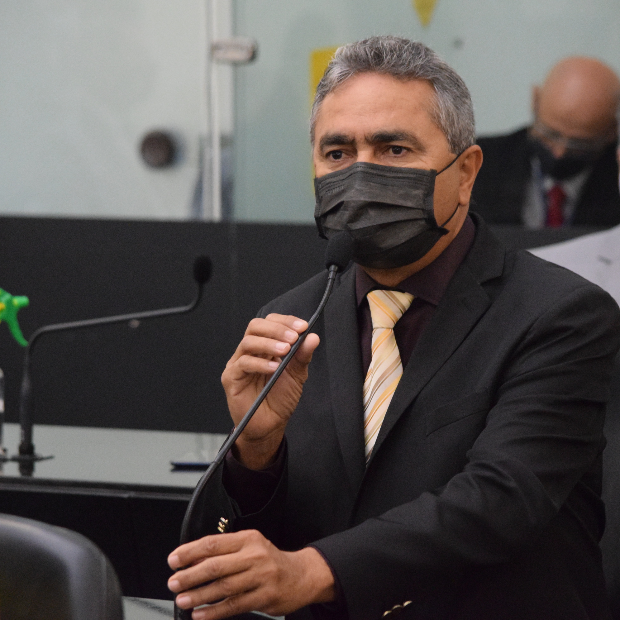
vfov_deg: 8.3
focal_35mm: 211
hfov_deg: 8.3
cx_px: 322
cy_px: 309
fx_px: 4276
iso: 5600
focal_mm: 110
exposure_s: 1/125
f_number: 4.8
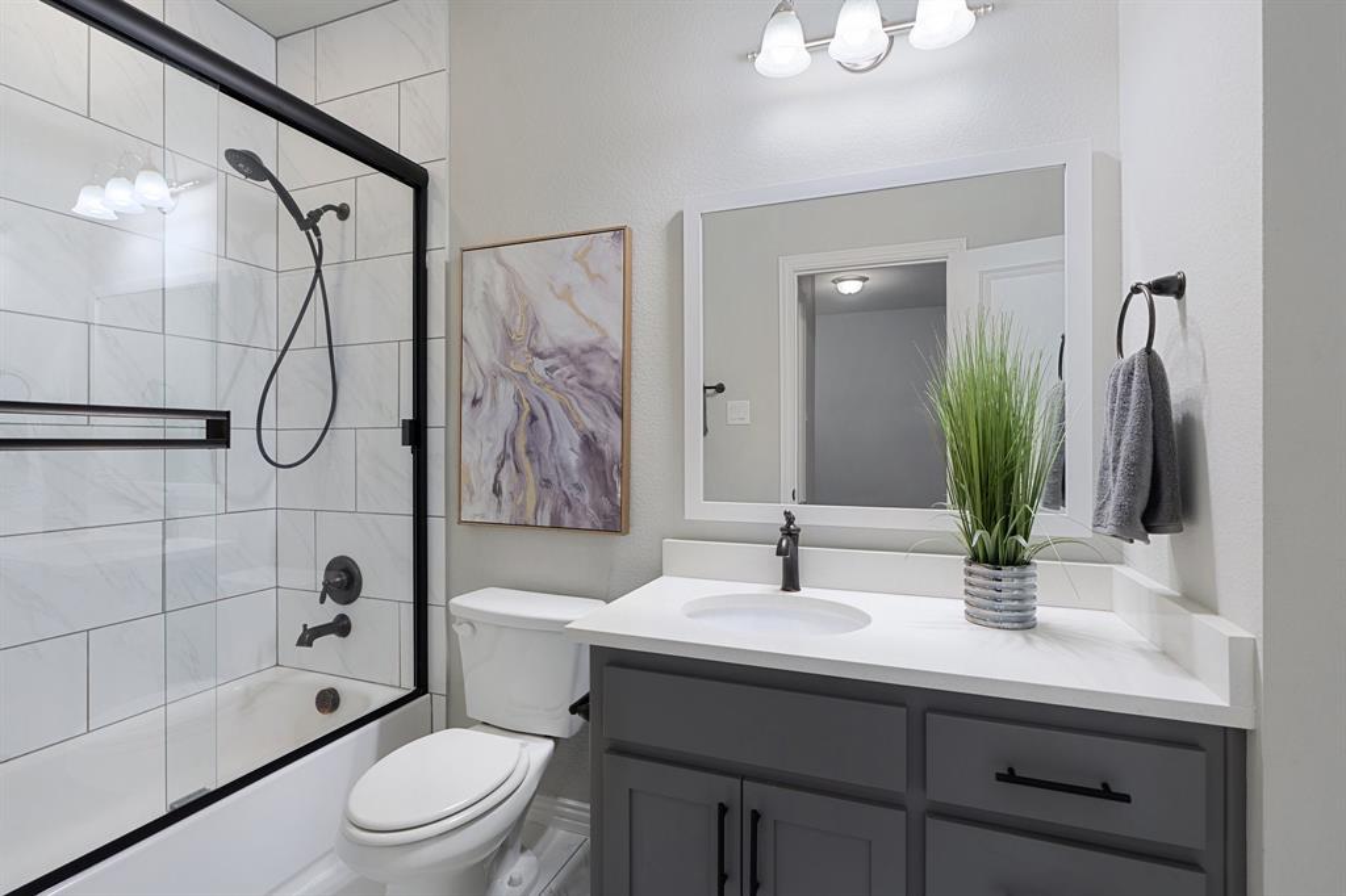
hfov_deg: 93.3
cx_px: 673
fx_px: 635
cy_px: 448
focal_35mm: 17
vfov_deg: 70.4
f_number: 8
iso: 320
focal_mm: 17
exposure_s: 1.3
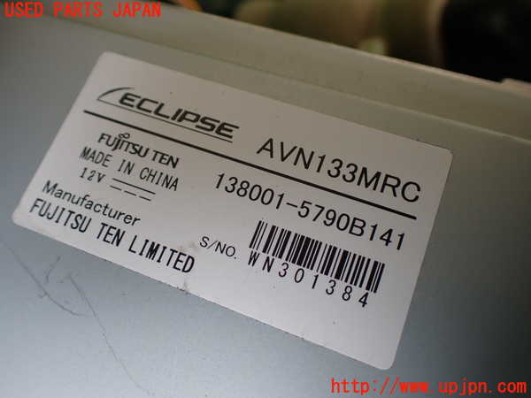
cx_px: 266
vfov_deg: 46.8
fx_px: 460
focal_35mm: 30
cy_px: 199
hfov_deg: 60.0
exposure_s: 1/125
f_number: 2.3
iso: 125
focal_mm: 5.4
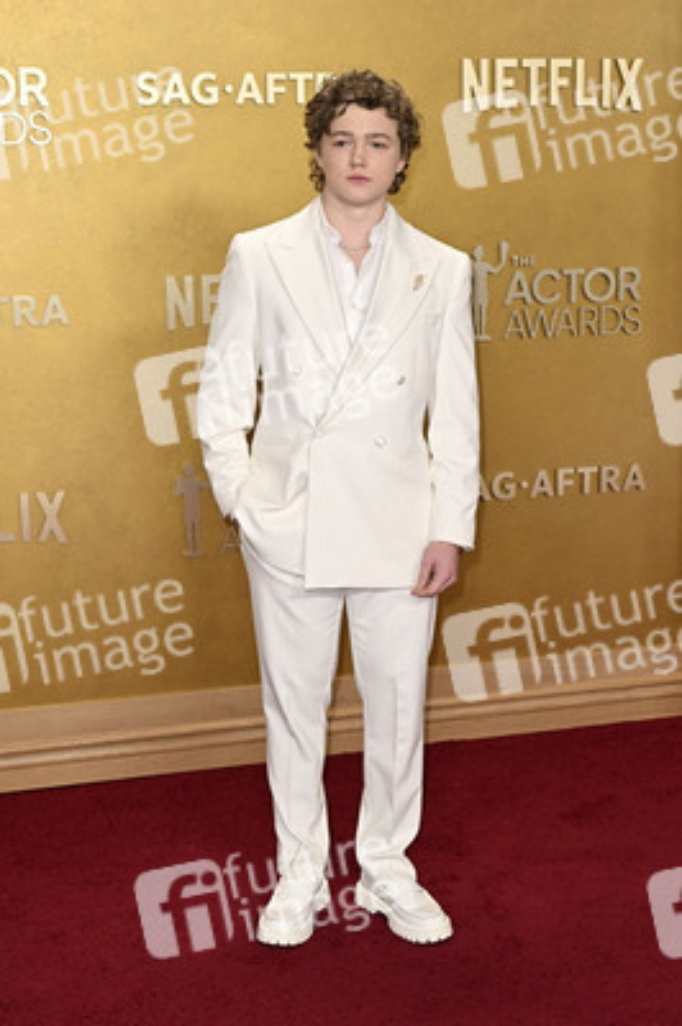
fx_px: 1395
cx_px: 341
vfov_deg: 40.4
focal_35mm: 49
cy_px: 513
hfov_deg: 27.5
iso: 2500
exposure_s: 1/320
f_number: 5.6
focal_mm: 49
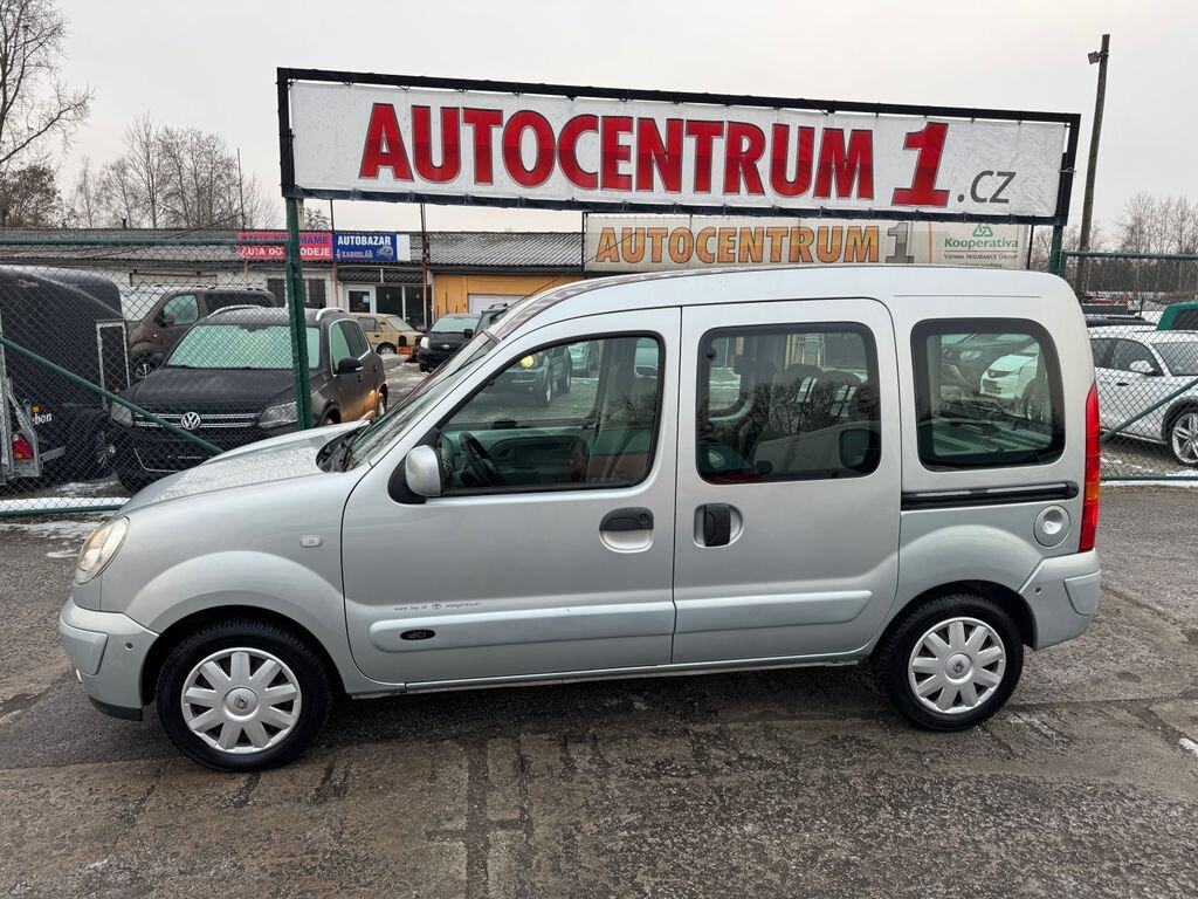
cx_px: 599
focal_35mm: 24
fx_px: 831
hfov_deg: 71.6
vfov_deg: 56.8
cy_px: 450
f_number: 1.78
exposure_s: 1/231
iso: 64
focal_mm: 6.76
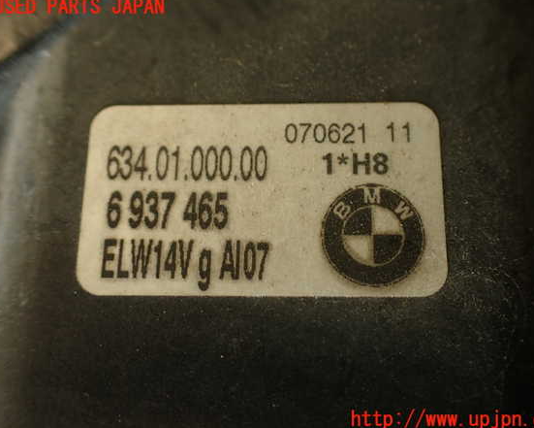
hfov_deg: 52.8
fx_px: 537
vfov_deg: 43.4
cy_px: 214
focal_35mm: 34
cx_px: 279
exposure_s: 1/60
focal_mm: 5.79
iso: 160
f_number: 2.4
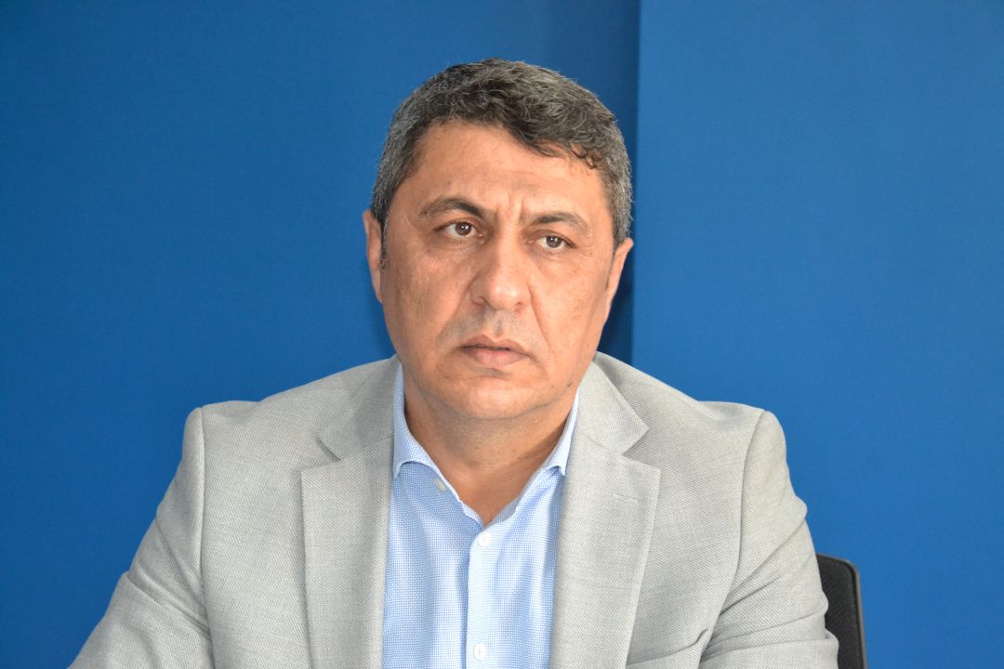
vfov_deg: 13.0
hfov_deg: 19.5
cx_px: 502
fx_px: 2928
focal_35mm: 105
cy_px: 334
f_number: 5.3
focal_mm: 70
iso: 3200
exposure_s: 1/60
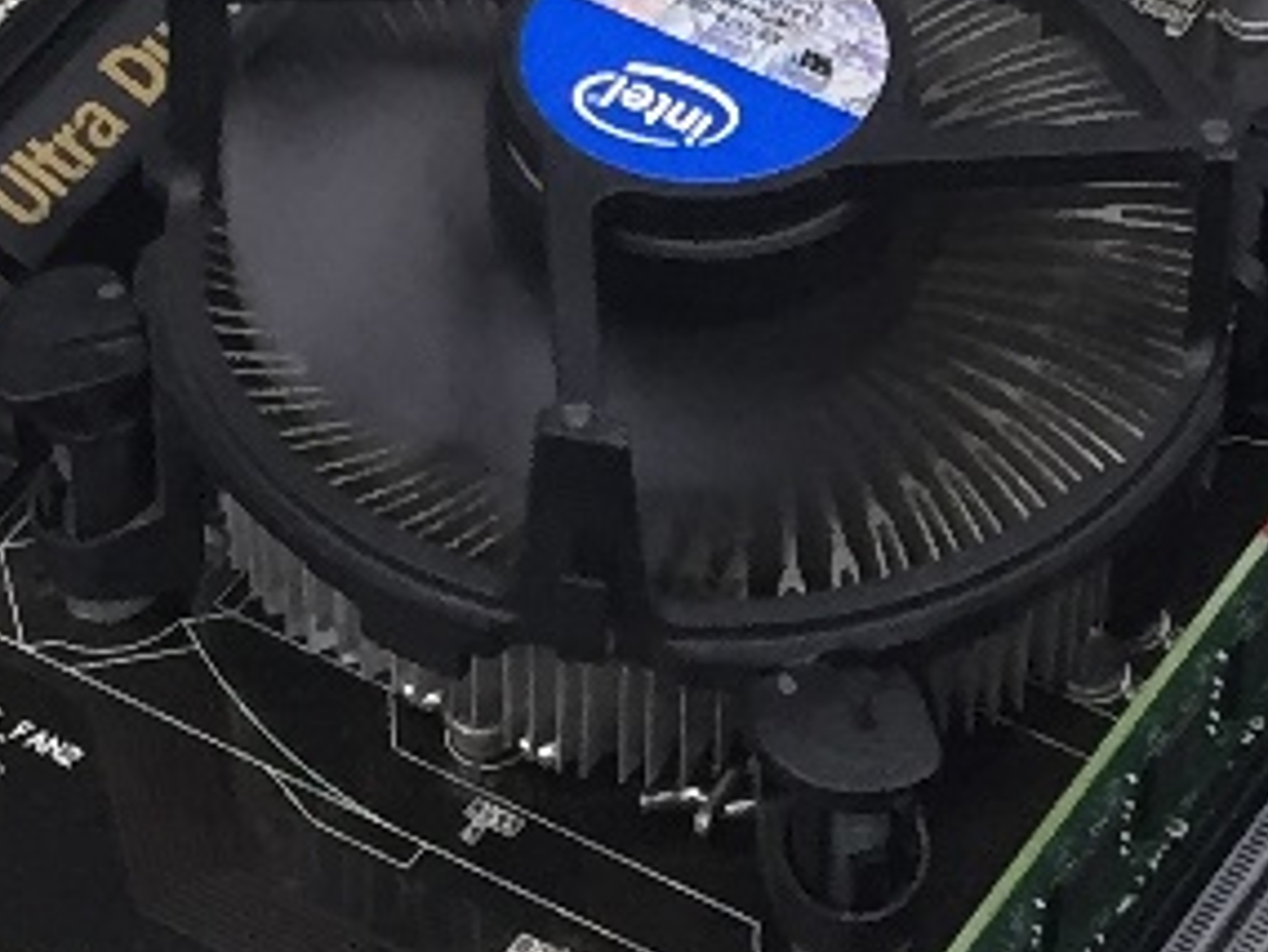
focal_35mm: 166
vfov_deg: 8.9
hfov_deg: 11.9
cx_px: 663
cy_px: 779
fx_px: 6083
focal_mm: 4.15
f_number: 2.2
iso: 125
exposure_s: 1/33
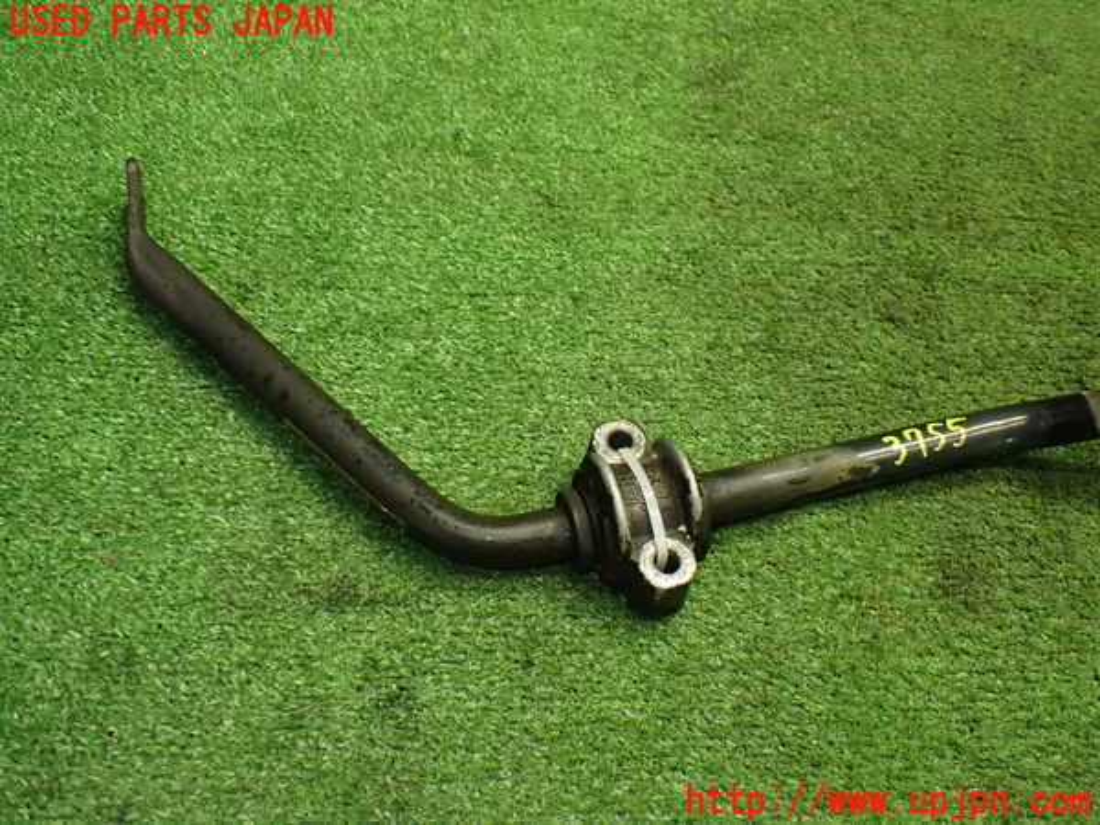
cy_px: 412
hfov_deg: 60.0
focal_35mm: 30
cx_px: 550
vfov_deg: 46.8
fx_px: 953
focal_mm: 5.4
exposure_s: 1/100
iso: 800
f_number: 2.3
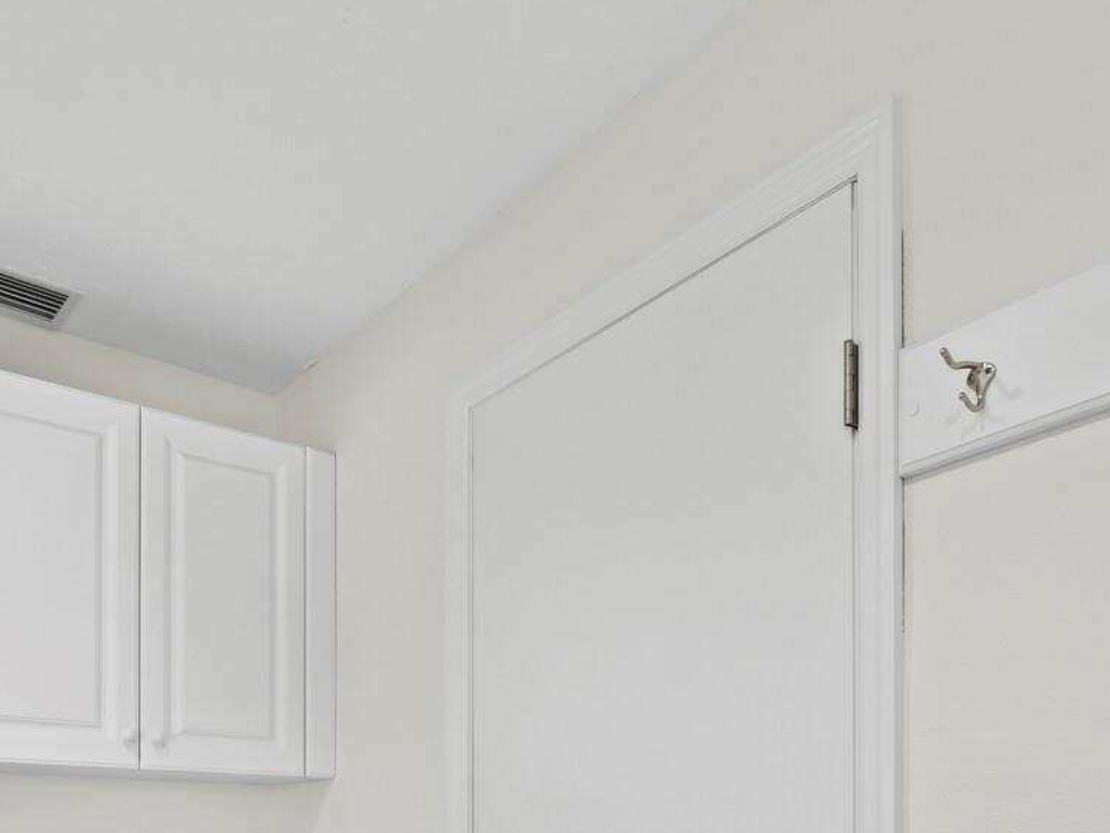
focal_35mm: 30
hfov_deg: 59.5
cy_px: 827
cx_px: 448
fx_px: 962
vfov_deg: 41.0
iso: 320
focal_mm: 7
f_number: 13
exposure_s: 1.3
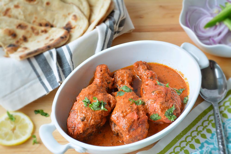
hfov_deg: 24.6
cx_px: 116
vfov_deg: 16.6
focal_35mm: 82
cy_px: 77
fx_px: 529
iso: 640
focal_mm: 55
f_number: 5.6
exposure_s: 1/50
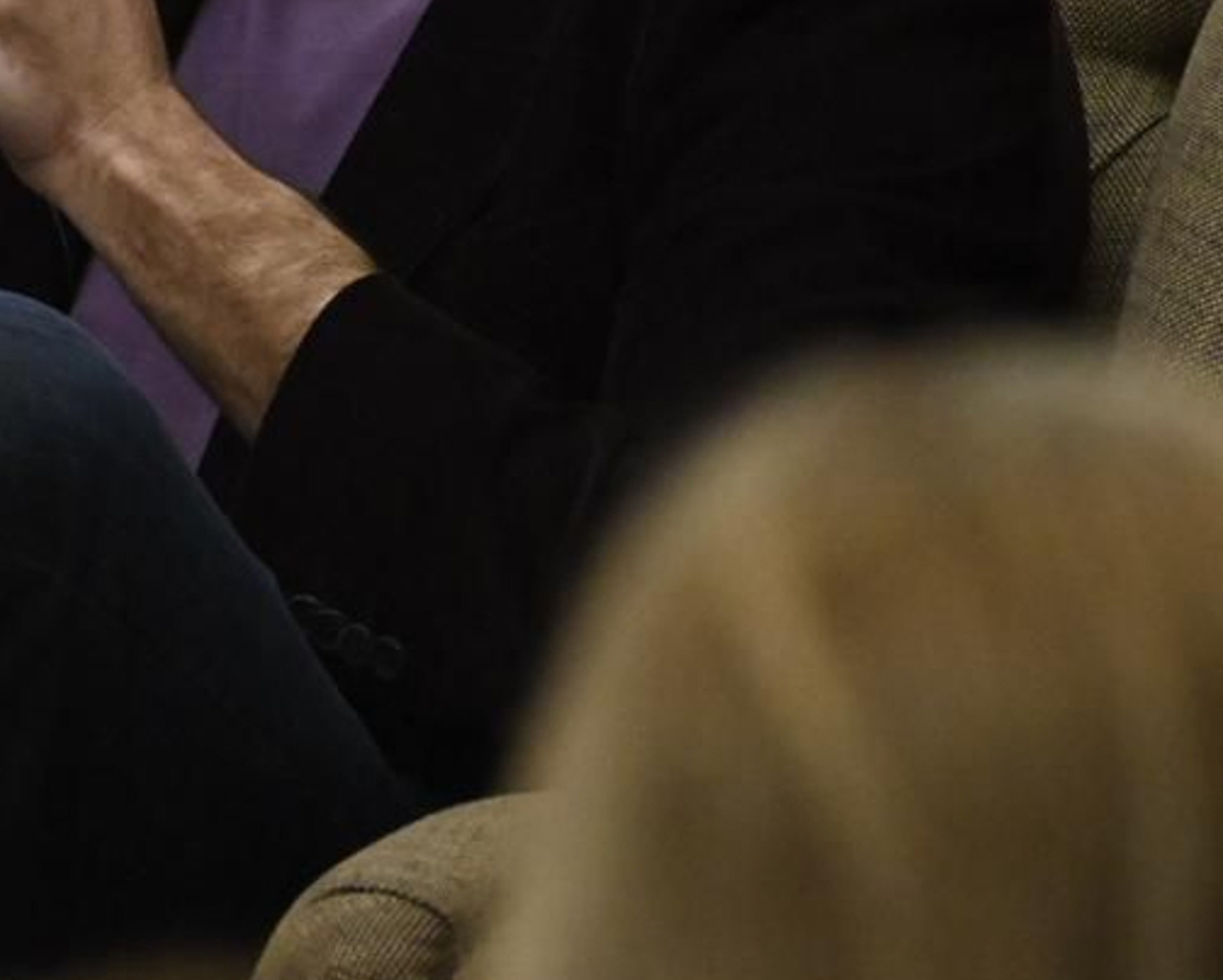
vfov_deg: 2.0
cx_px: 131
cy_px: -225
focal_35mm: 761
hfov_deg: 2.5
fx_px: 27561
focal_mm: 170
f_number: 5.6
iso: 5000
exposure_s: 1/200
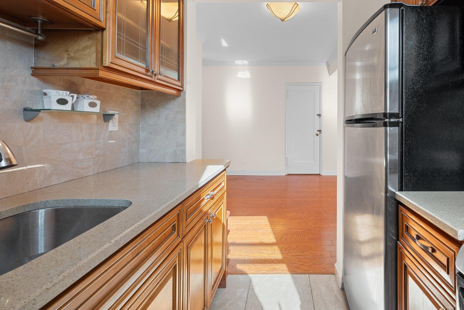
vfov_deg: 67.0
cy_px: 131
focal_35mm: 18
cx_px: 284
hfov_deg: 88.5
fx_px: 232
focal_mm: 14
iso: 640
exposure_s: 1/6
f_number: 10
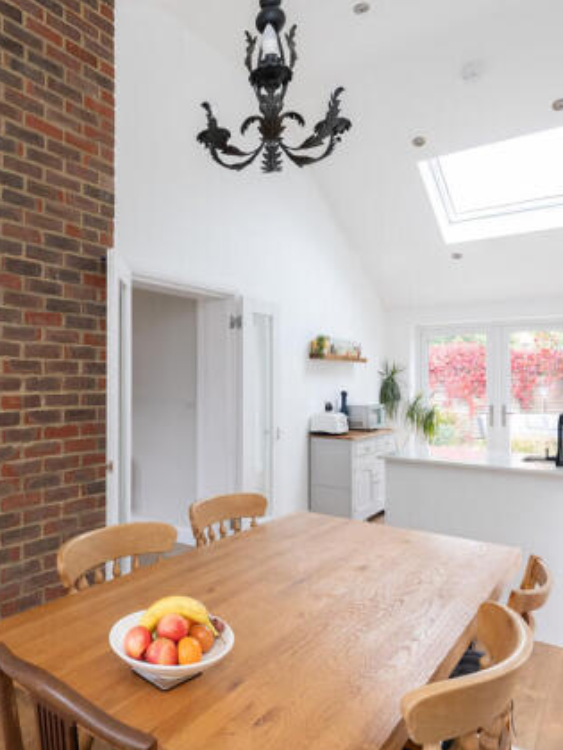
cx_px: 161
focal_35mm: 24
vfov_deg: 71.6
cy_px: 374
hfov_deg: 54.9
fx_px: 520
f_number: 7.1
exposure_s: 1/60
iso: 1000
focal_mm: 16
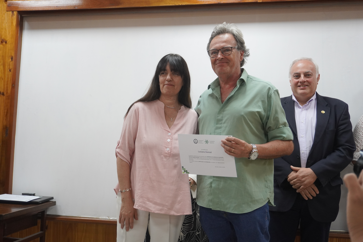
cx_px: 182
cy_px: 121
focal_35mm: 38
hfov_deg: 51.3
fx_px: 378
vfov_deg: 35.5
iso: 1250
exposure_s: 1/160
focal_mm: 25
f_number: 4.5
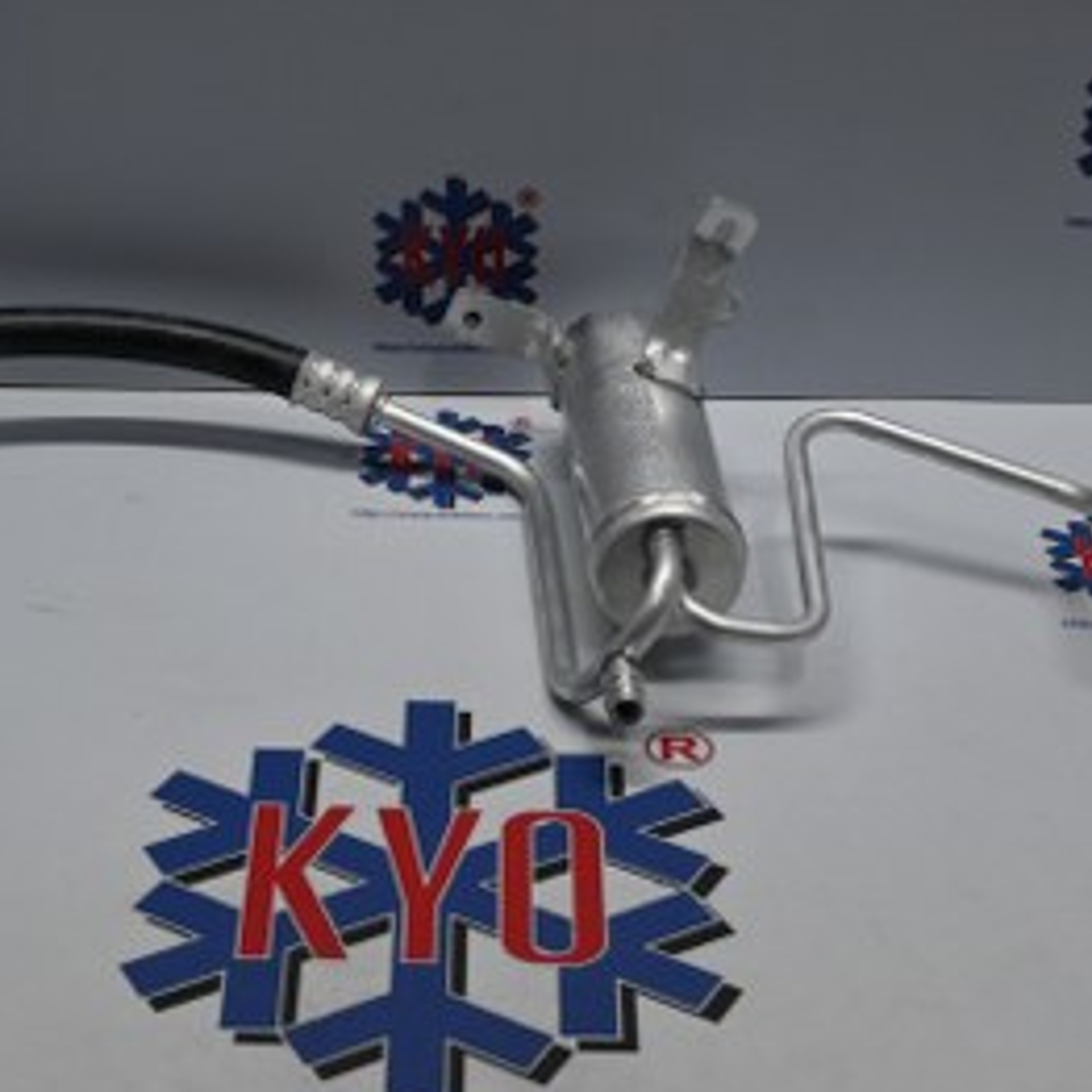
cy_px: 413
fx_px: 2765
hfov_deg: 22.2
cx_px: 342
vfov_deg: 22.3
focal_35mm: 77
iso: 400
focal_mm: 26.5
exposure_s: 1/160
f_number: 4.5
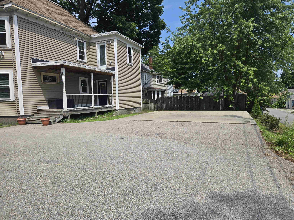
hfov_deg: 73.9
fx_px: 195
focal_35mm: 23
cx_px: 147
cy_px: 110
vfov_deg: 58.9
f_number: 1.8
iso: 25
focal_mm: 5.4
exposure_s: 1/1714
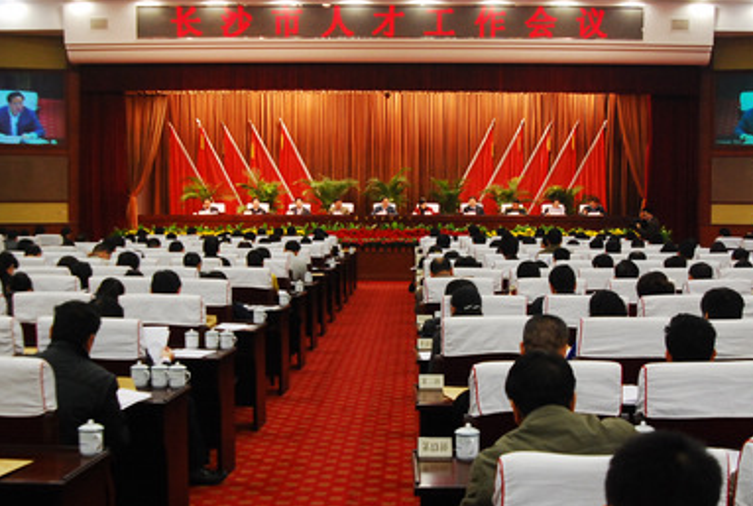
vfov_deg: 28.8
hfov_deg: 41.8
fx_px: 985
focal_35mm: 47
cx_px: 409
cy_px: 276
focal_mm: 24
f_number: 4.5
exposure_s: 1/50
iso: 1000
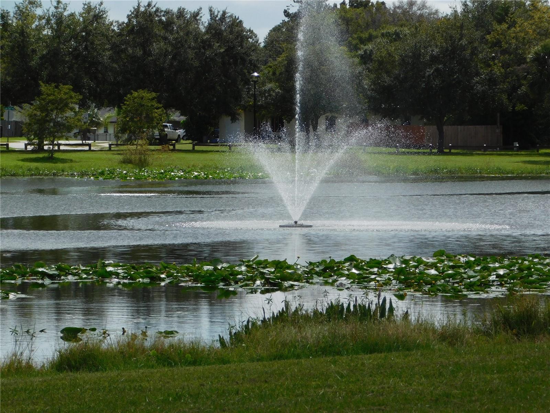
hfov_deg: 9.8
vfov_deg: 7.4
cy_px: 206
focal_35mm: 202
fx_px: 3209
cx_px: 275
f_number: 5.4
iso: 125
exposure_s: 1/1000
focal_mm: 35.9
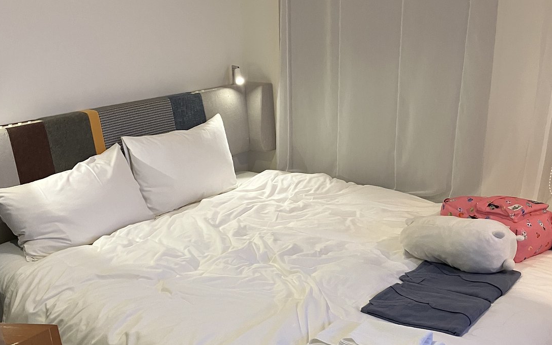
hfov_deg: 47.2
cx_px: 272
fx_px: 632
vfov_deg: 30.4
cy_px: 218
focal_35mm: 42
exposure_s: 1/60
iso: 200
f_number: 1.8
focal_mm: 3.99
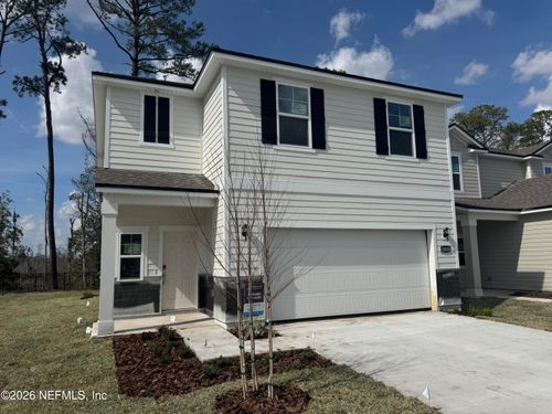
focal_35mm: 24
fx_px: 383
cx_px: 276
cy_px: 207
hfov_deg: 71.6
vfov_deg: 56.8
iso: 80
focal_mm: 6.76
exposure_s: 1/10417
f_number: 1.78
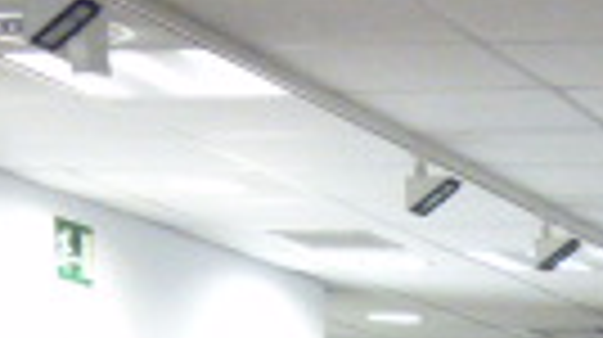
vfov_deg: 5.6
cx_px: 1130
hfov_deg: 10.0
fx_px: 3242
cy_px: 1023
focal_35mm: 203
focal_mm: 7
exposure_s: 1/15
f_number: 3.1
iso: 800
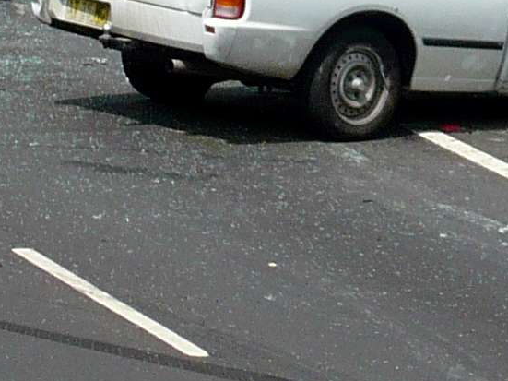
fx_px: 8730
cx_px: 482
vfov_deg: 2.5
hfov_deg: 3.3
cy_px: -101
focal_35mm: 595
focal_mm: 16.5
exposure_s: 1/800
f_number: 5.1
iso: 100
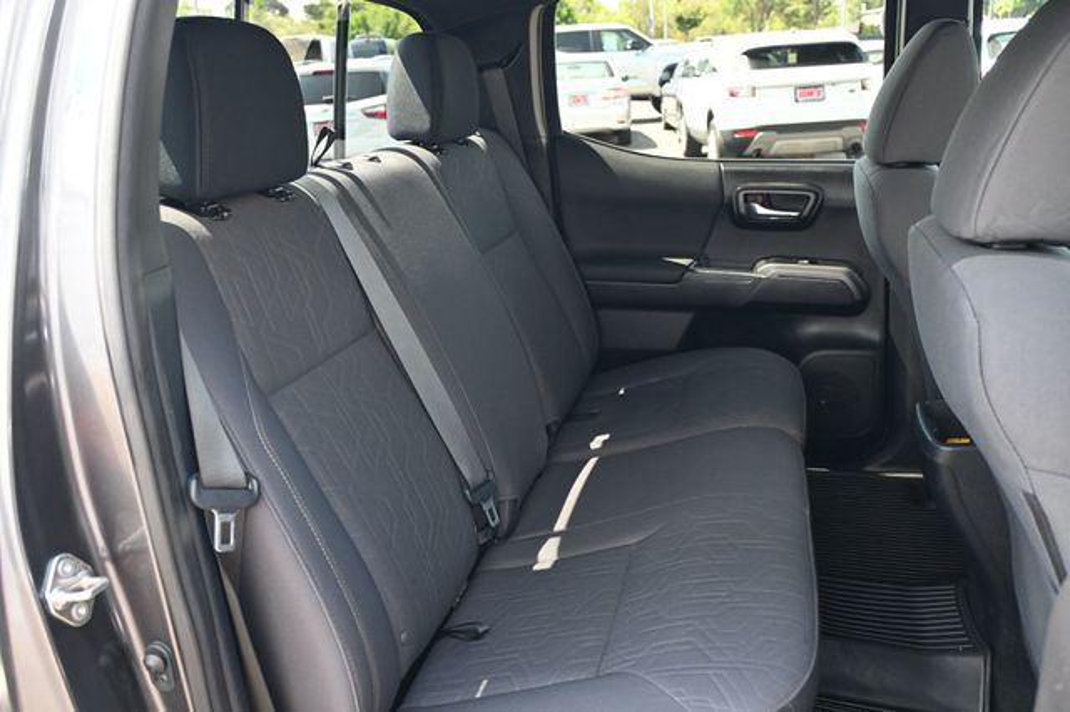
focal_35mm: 32
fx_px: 958
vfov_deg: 40.8
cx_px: 535
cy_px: 356
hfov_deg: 58.4
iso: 800
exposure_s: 1/125
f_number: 4
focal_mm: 21.5
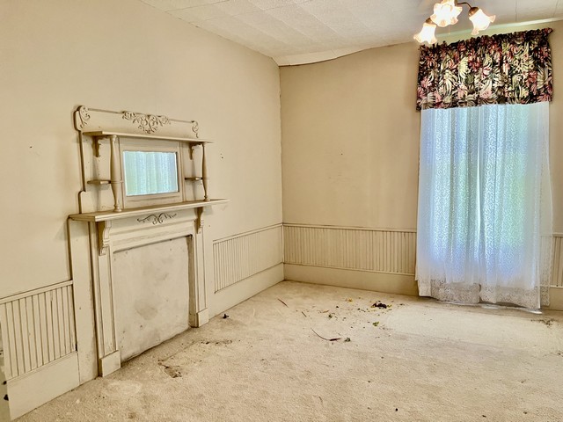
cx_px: 282
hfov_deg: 67.3
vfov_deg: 53.1
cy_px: 211
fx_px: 423
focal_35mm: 26
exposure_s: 1/60
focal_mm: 5.1
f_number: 1.6
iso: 100
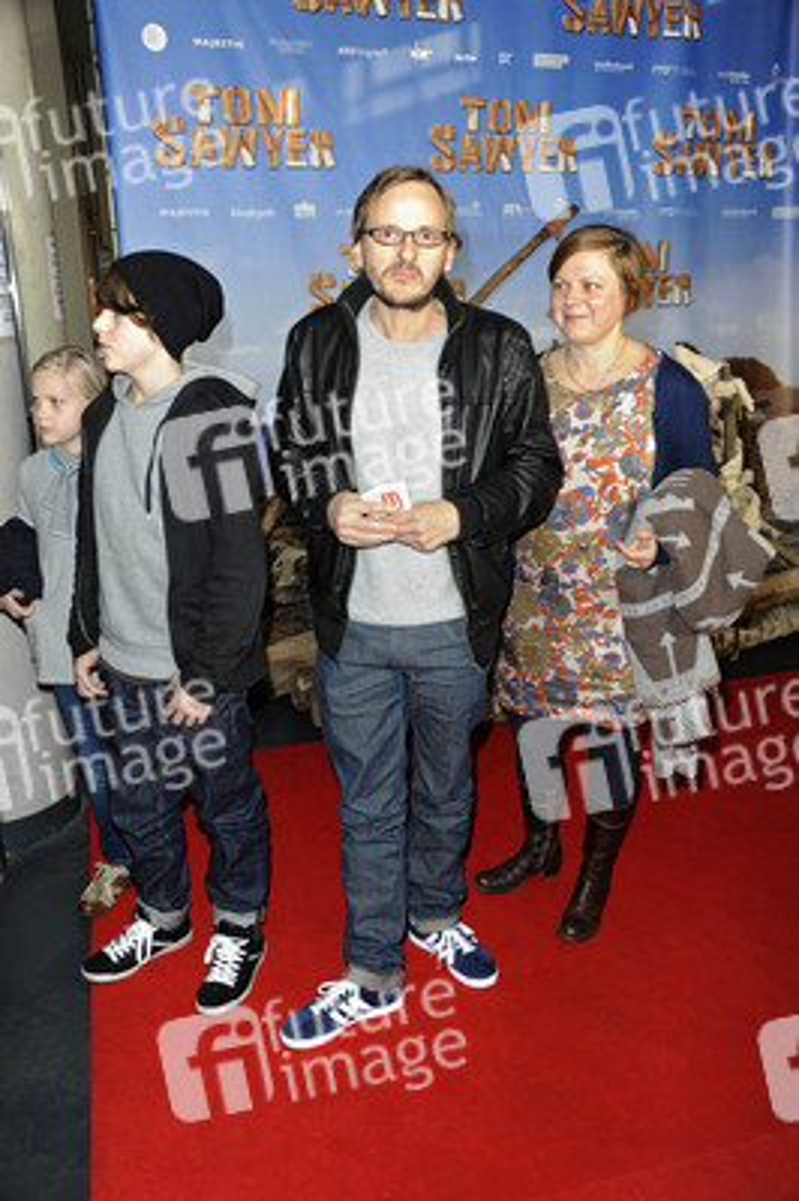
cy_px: 600
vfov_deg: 58.8
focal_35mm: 32
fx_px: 1067
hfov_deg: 41.0
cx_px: 400
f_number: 5.6
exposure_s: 1/100
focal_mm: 32
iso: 800
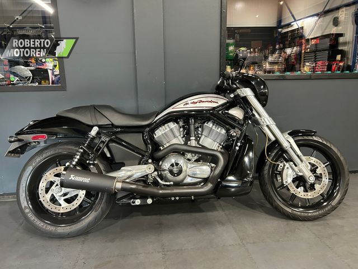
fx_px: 269
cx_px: 179
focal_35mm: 26
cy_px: 134
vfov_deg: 53.1
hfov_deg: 67.3
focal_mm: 5.7
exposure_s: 1/60
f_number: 1.5
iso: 400
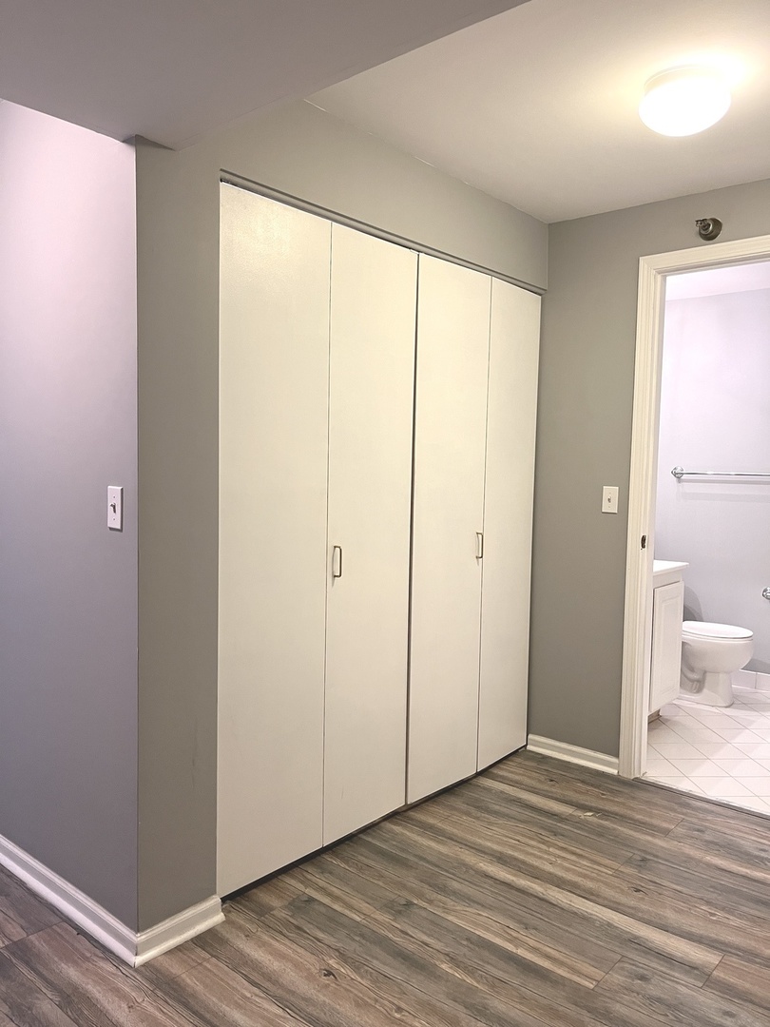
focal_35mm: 26
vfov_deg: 67.3
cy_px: 514
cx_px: 385
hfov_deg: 53.1
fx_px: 771
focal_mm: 5.1
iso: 125
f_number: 1.6
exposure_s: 1/60
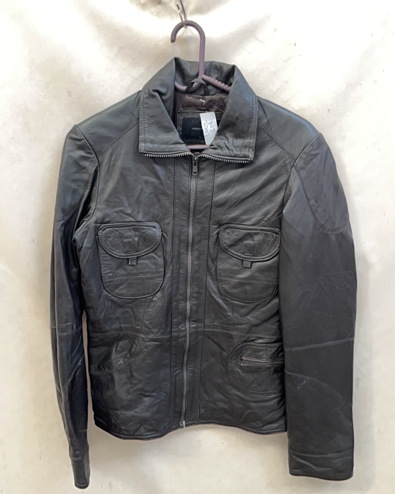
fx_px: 424
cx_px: 195
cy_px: 238
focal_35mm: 29
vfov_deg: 60.4
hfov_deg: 50.0
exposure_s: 1/60
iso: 100
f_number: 1.6
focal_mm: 5.1
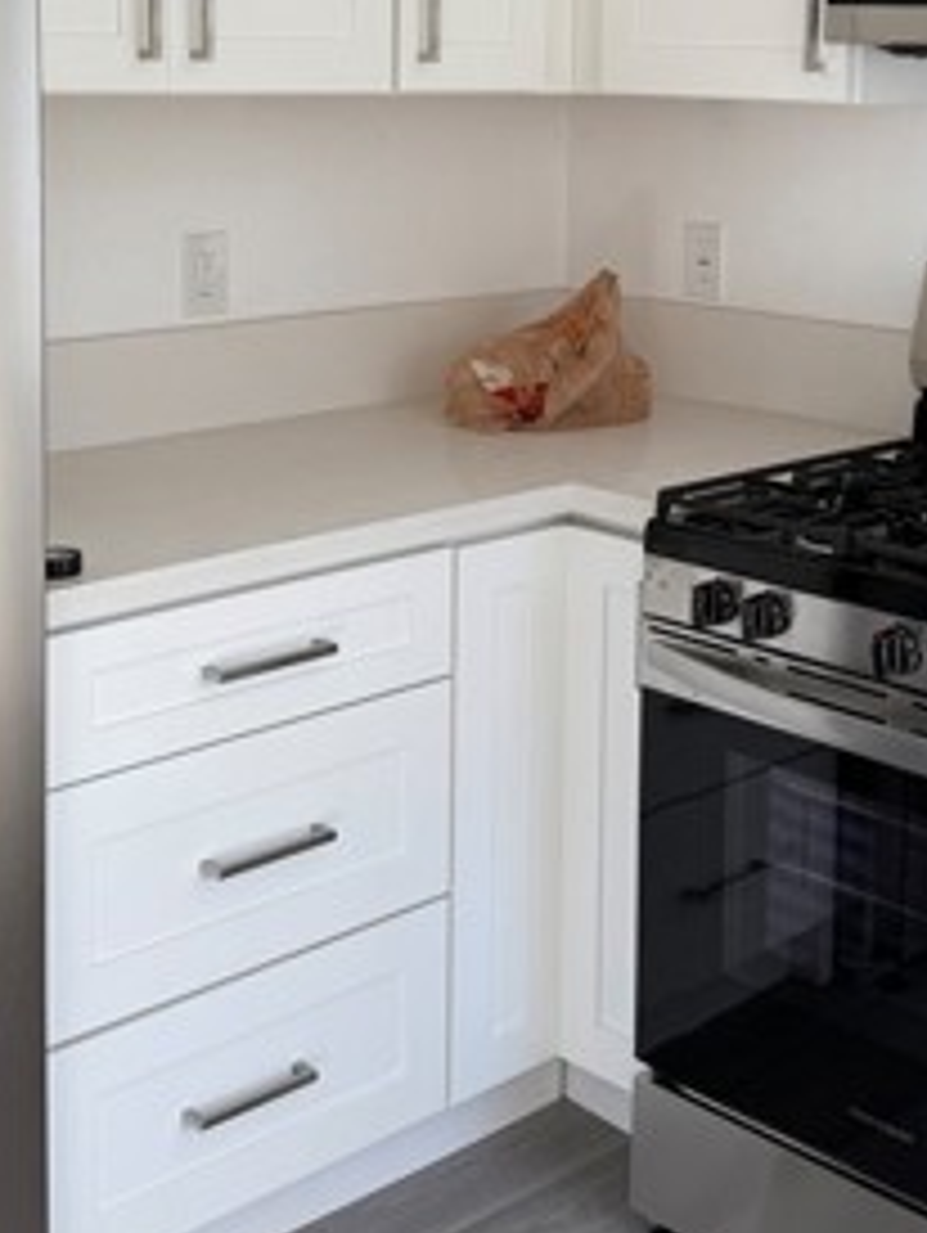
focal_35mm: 56
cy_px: 284
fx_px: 1996
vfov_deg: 33.5
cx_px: 513
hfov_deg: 26.1
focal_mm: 6.76
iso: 64
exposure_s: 1/290
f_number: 1.78
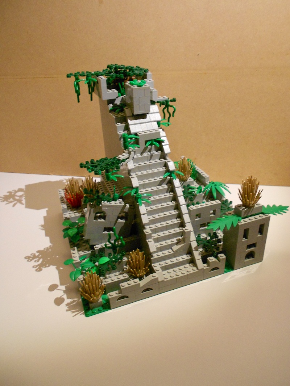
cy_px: 193
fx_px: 290
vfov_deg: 67.3
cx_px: 145
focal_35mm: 26
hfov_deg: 53.1
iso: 400
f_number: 3.2
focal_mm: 4.6
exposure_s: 1/8
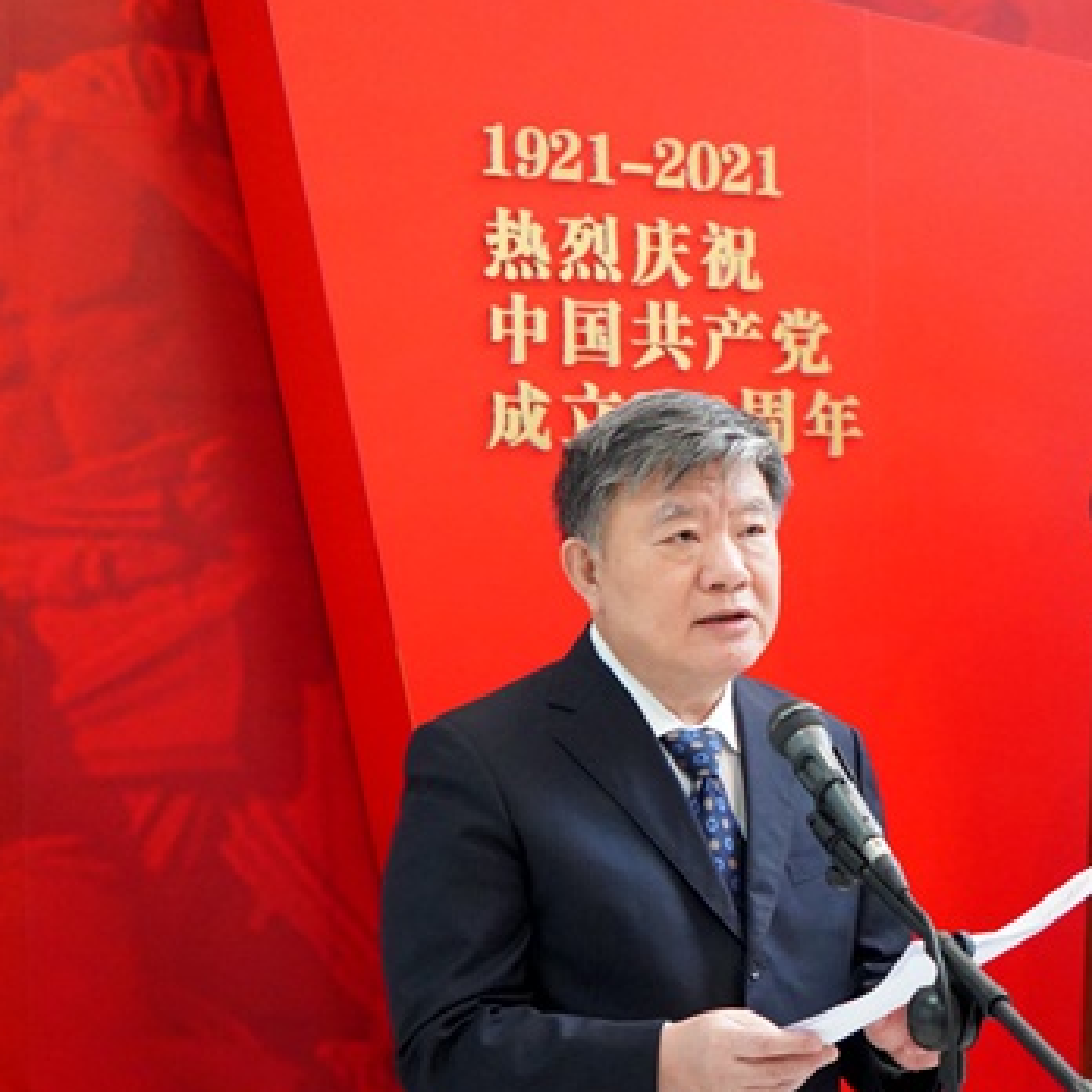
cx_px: 797
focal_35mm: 77
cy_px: 664
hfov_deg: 22.3
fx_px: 2748
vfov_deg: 22.4
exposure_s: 1/160
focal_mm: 45
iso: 10000
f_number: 4
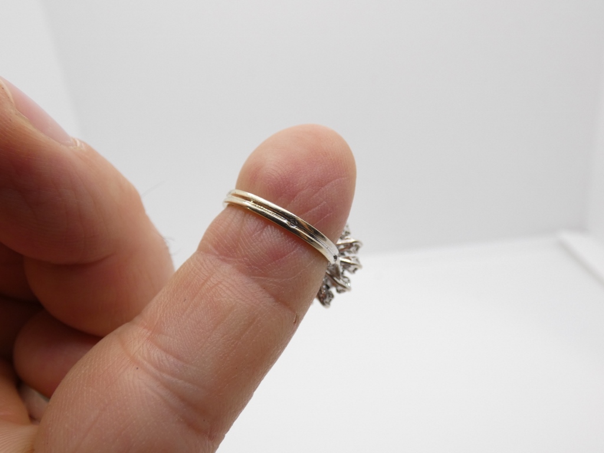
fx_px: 489
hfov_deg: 63.4
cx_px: 302
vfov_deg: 49.7
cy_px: 226
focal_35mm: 28
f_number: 3.2
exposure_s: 1/125
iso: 80
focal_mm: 5
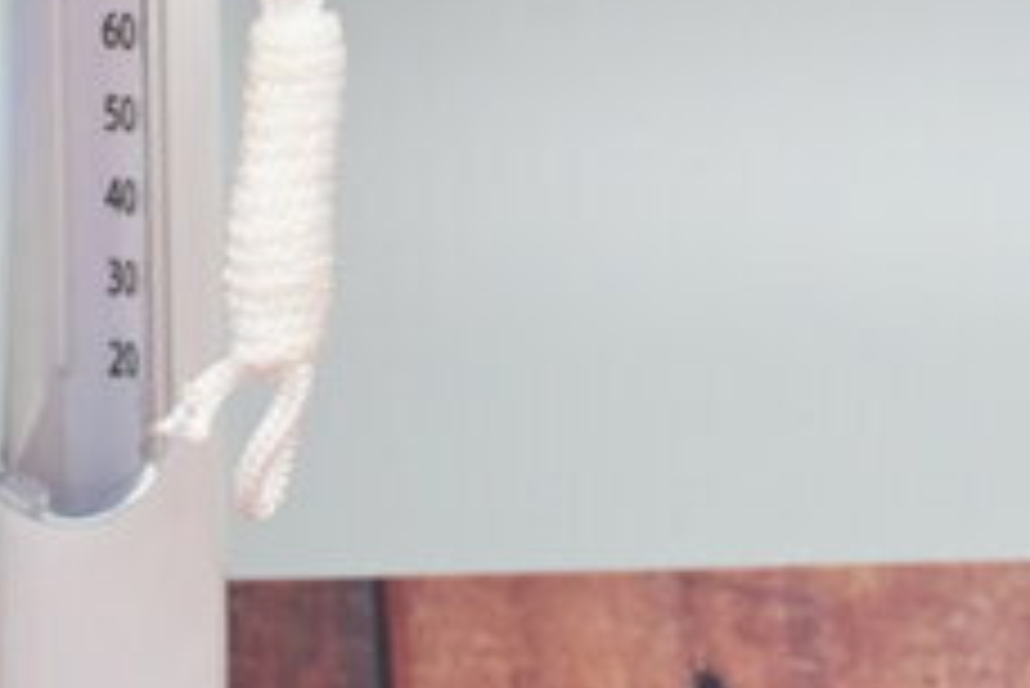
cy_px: -546
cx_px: 148
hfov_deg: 11.8
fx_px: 4960
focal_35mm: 173
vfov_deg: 7.7
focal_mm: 26.5
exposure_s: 1/125
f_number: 4.5
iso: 1100
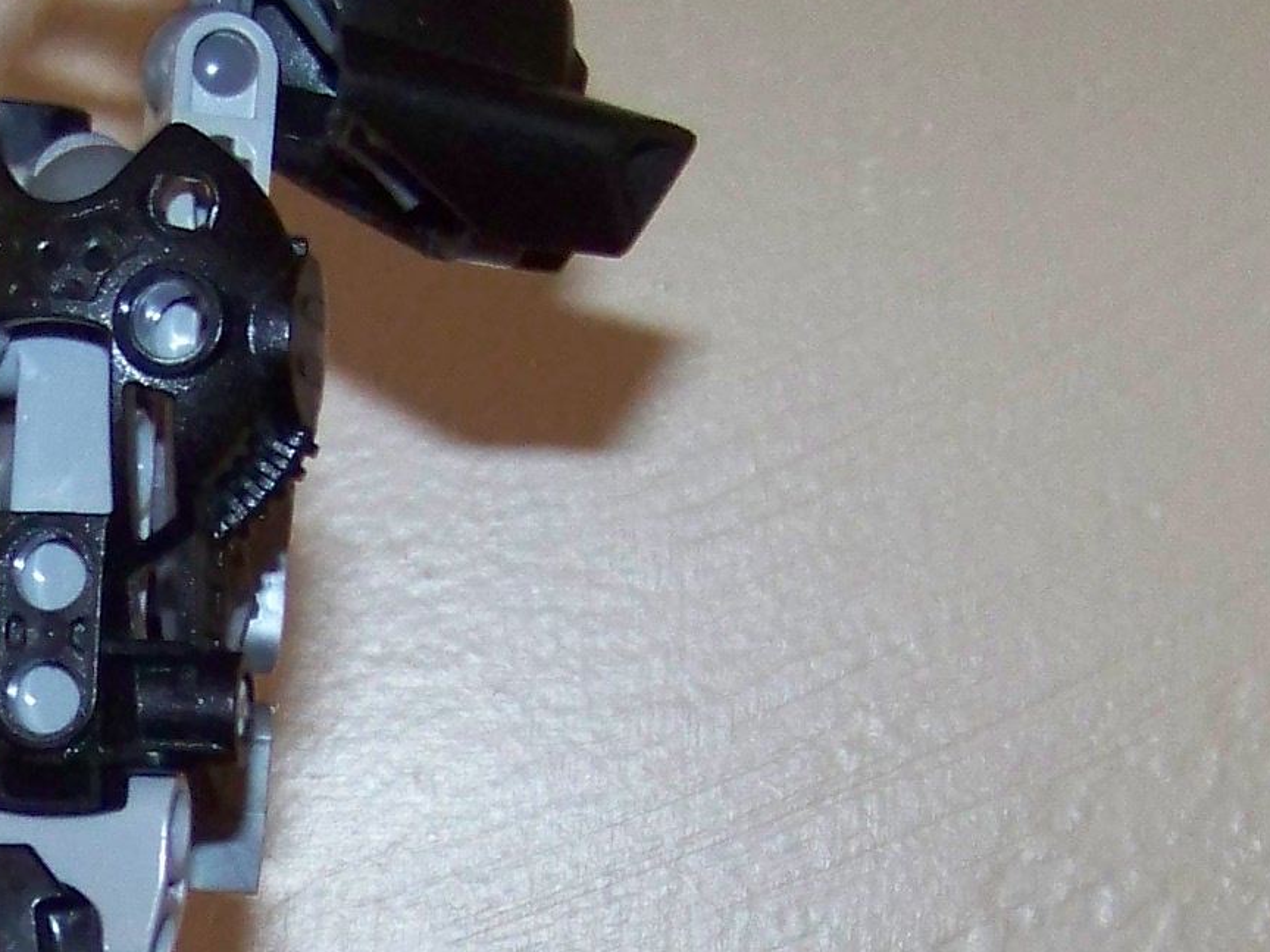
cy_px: 1081
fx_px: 4990
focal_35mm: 136
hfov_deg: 14.4
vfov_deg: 10.7
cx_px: 313
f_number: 2.8
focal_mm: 5.85
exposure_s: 1/30
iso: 200
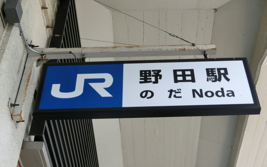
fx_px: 429
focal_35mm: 59
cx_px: 137
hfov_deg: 34.5
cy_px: 74
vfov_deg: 22.0
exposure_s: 1/125
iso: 100
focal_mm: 9.3
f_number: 4.7
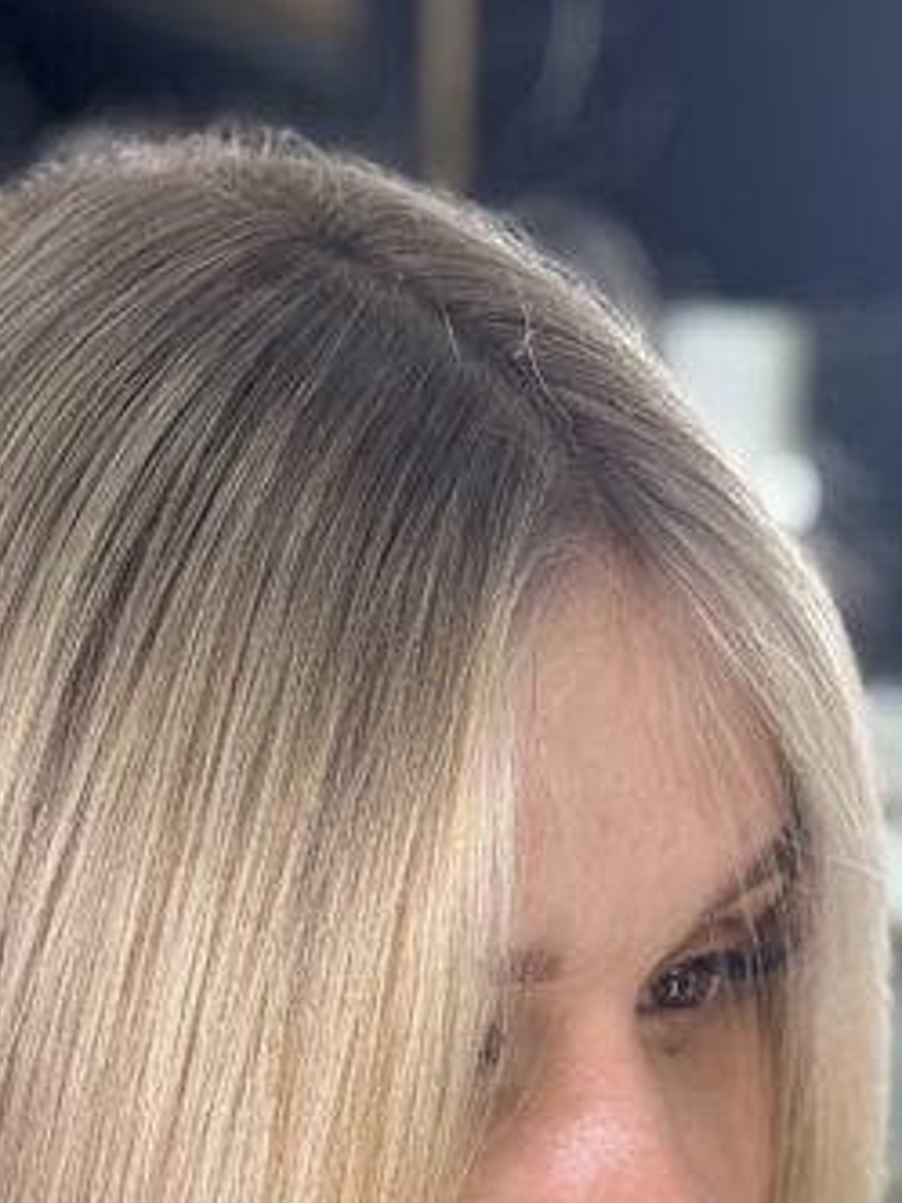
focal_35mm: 148
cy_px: 1725
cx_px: 489
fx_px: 5142
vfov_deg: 12.7
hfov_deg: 10.0
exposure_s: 1/116
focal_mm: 6.86
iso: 64
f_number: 1.78
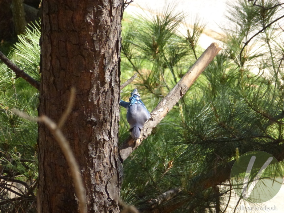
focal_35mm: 335
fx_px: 2749
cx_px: 144
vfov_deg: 4.4
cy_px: 107
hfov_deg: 5.9
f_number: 5.8
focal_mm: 58.6
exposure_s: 1/250
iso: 400
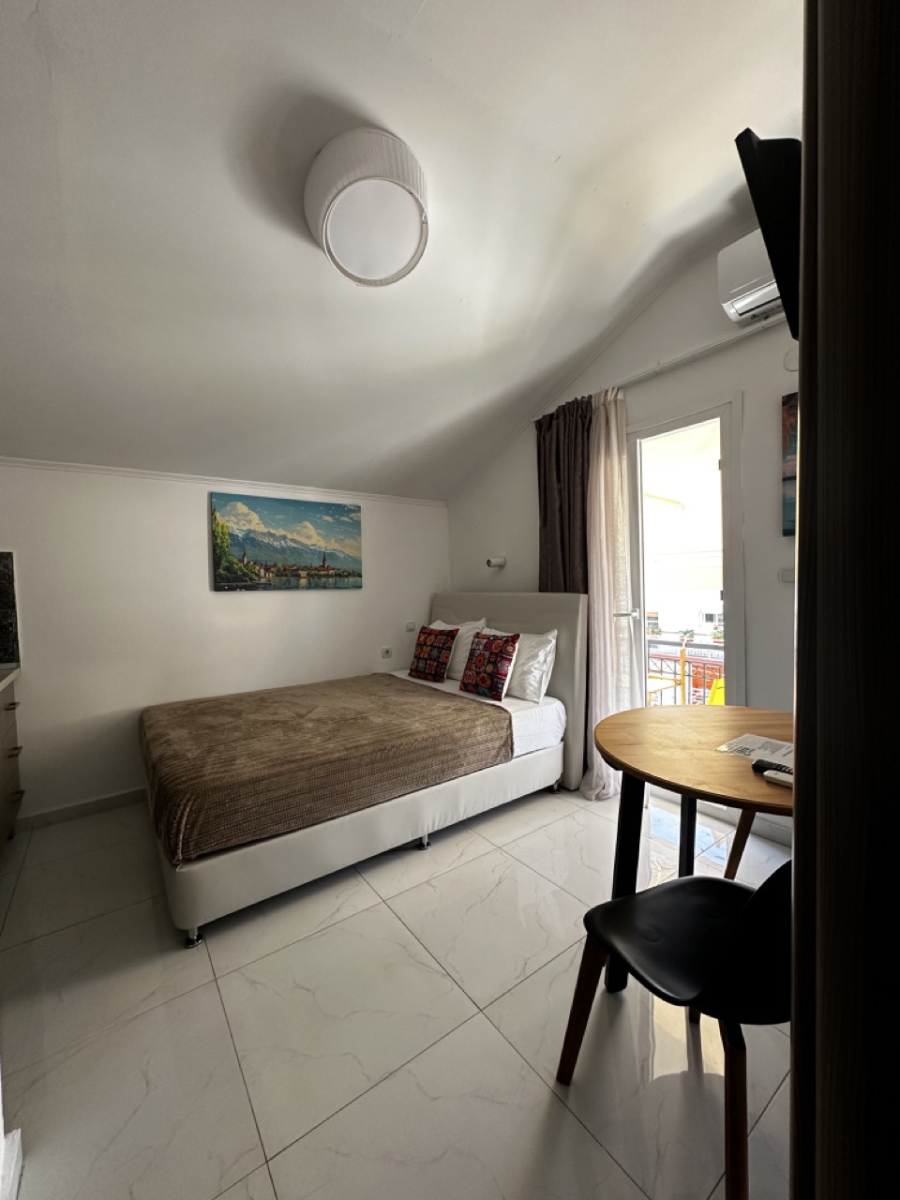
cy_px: 600
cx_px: 450
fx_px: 485
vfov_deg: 102.1
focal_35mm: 14
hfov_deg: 85.7
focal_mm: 2.22
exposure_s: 1/99
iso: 125
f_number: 2.2
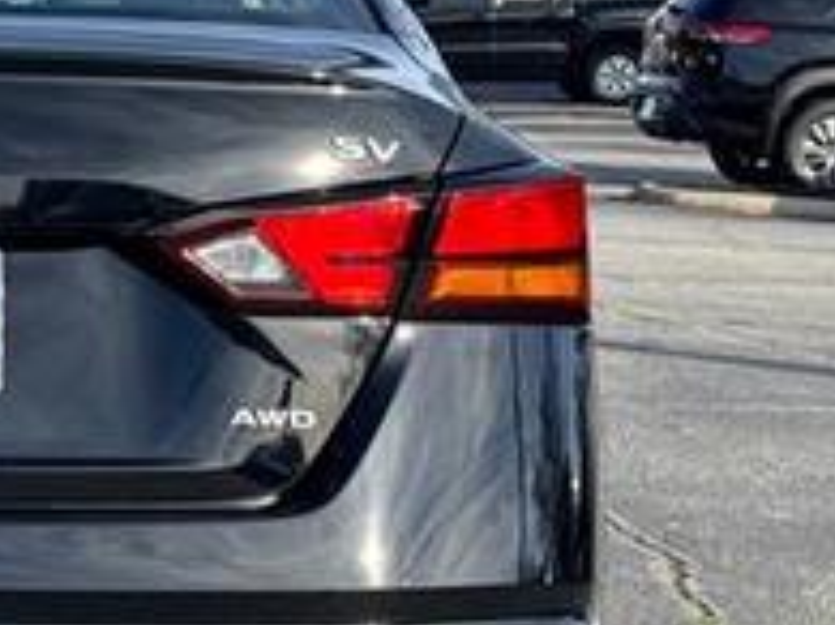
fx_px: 2989
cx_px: -137
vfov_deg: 11.9
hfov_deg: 15.4
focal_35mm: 124
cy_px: 342
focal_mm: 6.76
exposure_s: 1/2110
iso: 64
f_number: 1.78
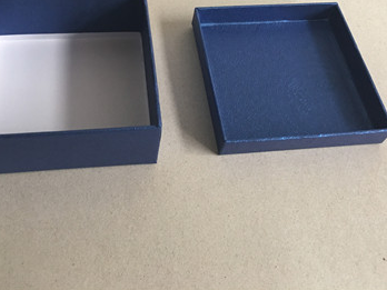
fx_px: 447
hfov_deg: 46.7
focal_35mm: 40
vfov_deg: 35.5
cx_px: 166
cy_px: 91
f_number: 2.2
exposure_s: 1/17
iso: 100
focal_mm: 4.15
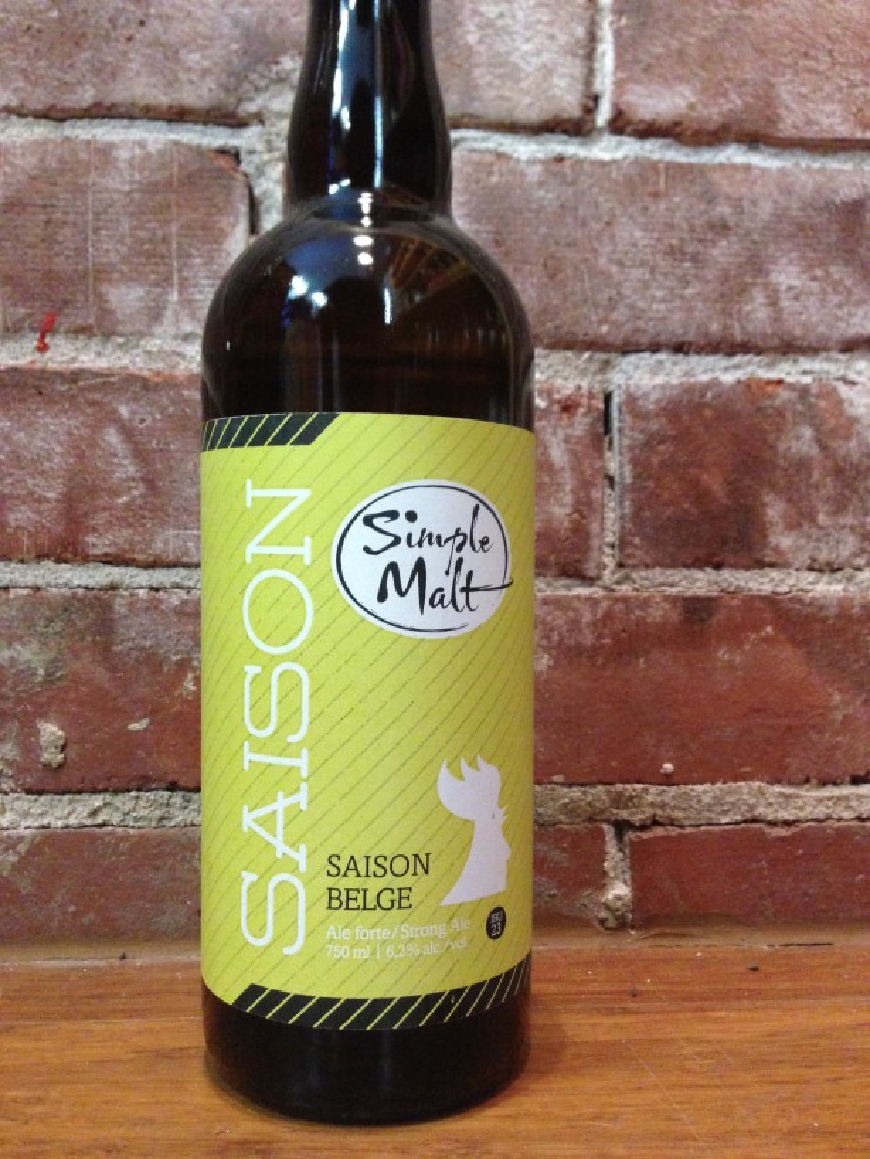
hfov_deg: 43.0
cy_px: 580
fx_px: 1105
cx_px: 435
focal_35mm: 33
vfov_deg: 55.3
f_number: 2.4
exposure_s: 1/15
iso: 500
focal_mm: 4.12
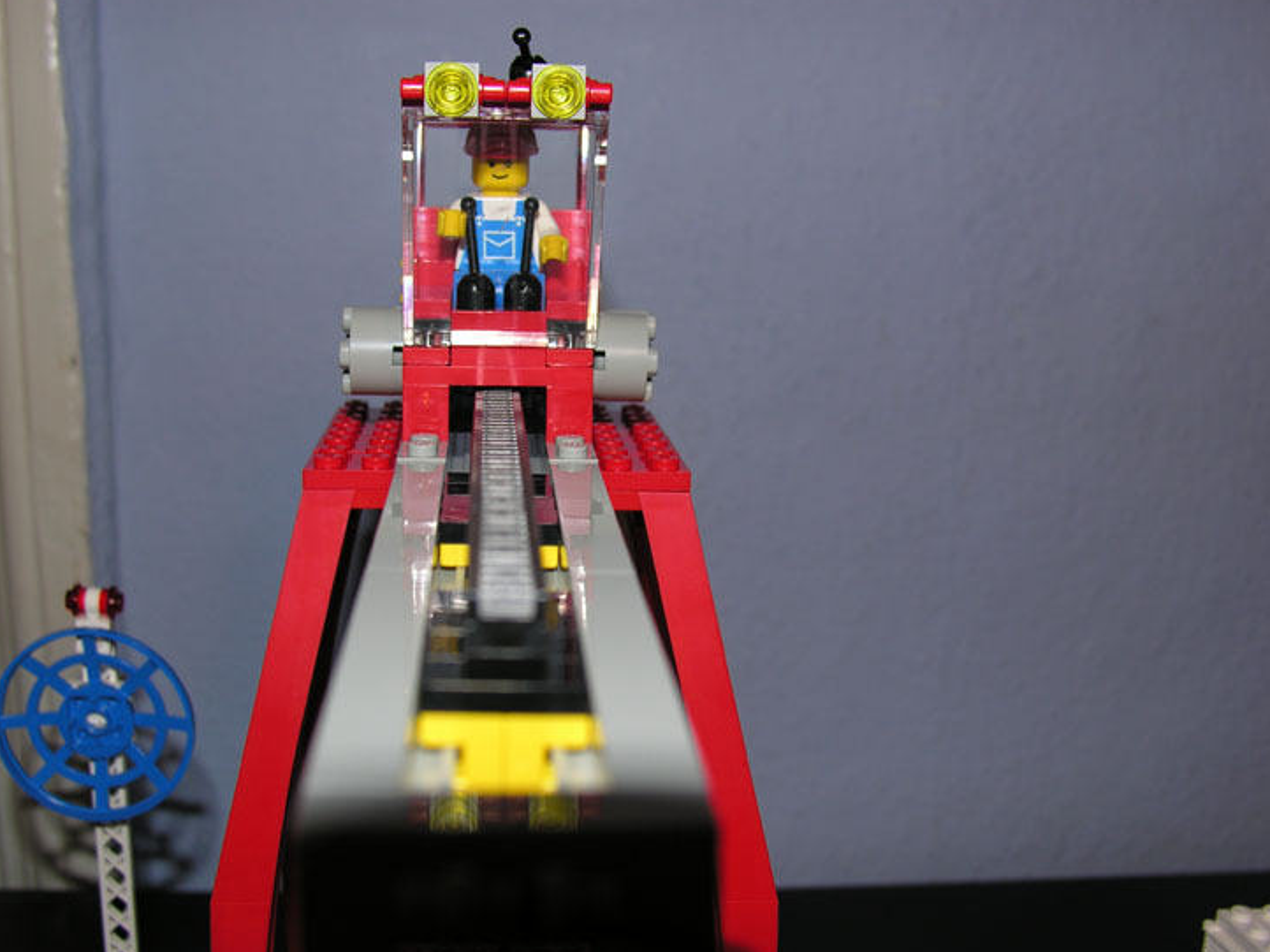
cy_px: 503
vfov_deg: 35.1
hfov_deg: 45.7
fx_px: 1504
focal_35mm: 41
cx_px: 572
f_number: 2.8
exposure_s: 1/60.1
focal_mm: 9.5
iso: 50
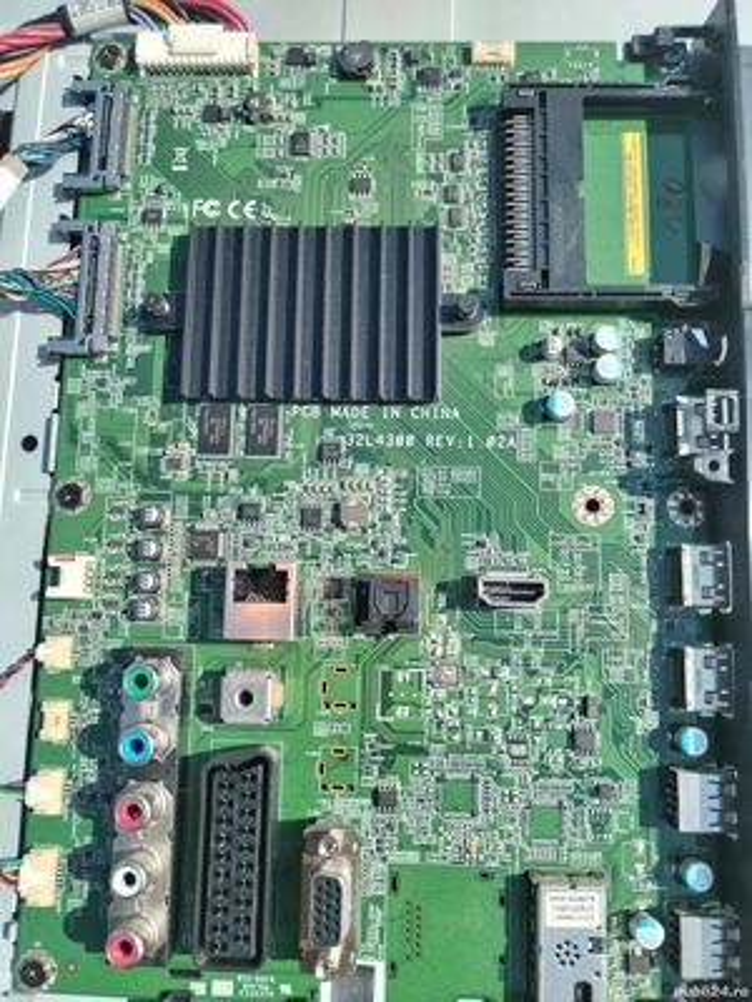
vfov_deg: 67.3
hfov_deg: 53.1
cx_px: 376
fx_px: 753
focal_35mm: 26
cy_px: 501
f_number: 1.8
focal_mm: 4.75
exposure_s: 1/1218
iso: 100
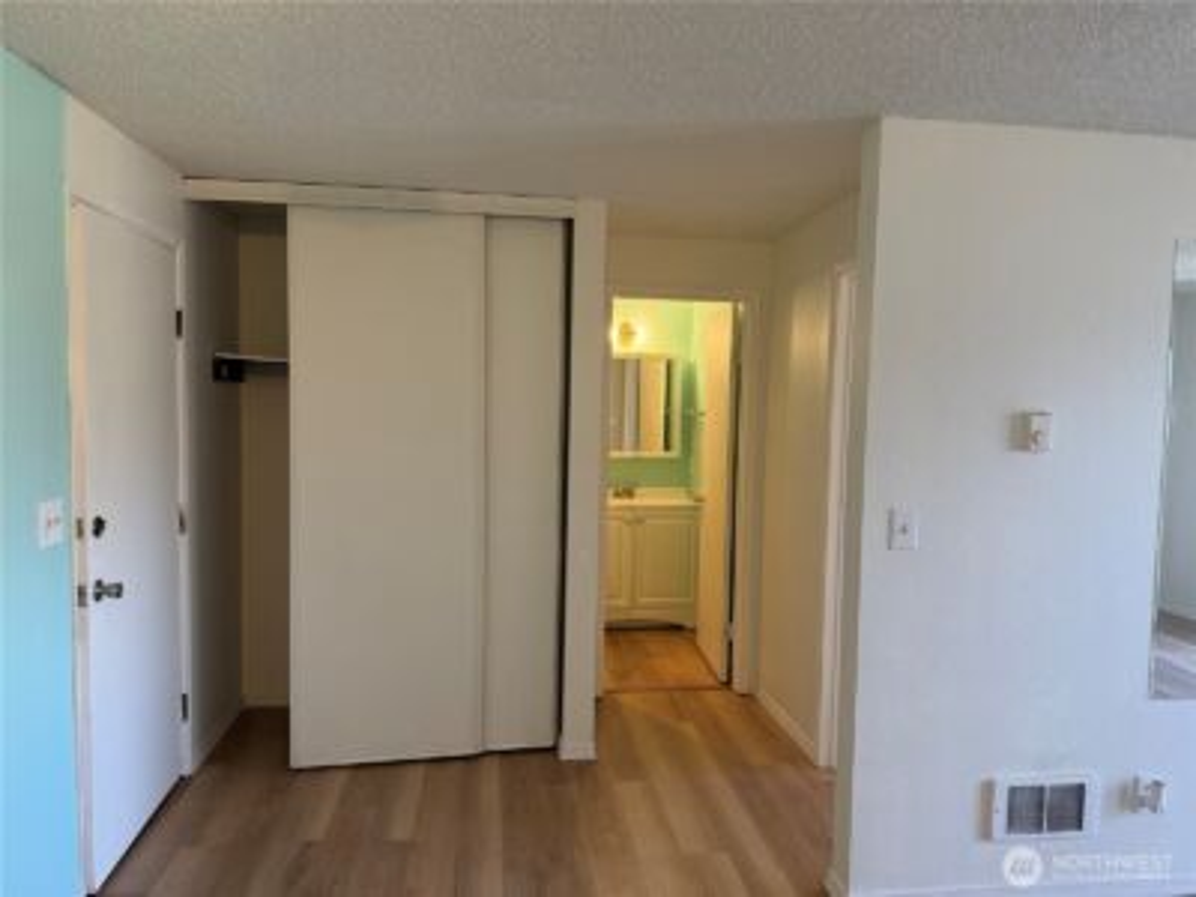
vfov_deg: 56.8
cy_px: 448
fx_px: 829
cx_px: 598
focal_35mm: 24
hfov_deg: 71.6
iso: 200
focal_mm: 6.76
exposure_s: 1/162
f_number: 1.78
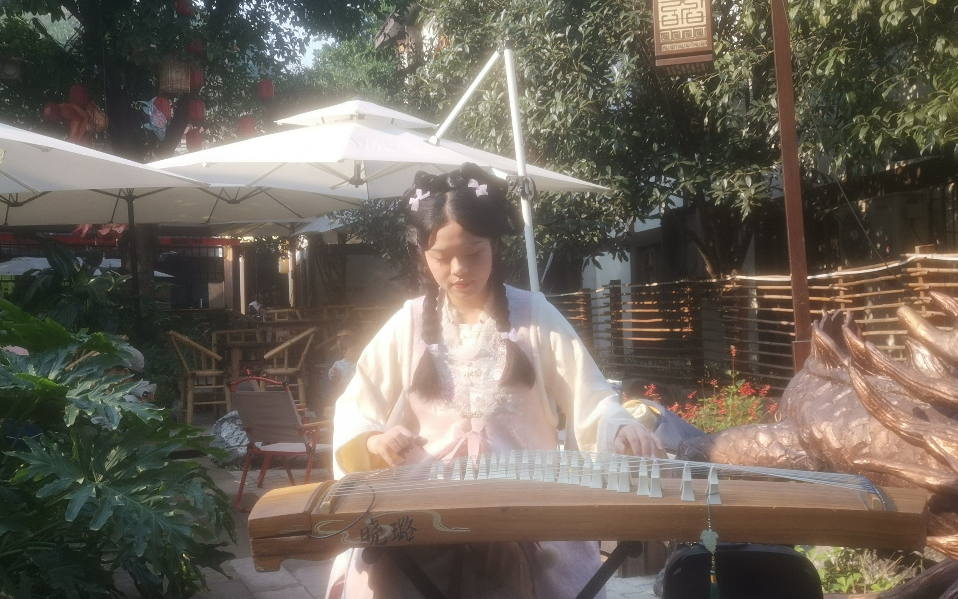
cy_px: 307
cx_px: 473
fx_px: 1070
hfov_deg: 48.2
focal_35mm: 41
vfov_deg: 31.2
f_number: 1.8
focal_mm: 4.75
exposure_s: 1/476
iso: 50
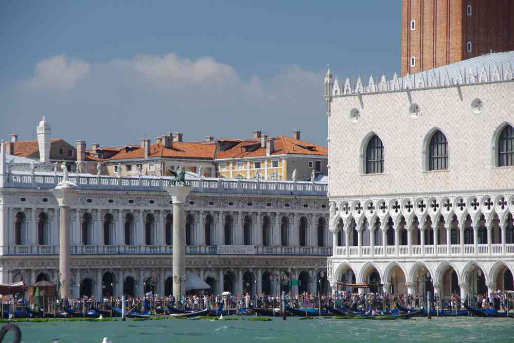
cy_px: 172
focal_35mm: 195
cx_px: 257
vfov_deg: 7.0
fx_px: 2784
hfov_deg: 10.5
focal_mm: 130
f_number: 9
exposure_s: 1/200
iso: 200
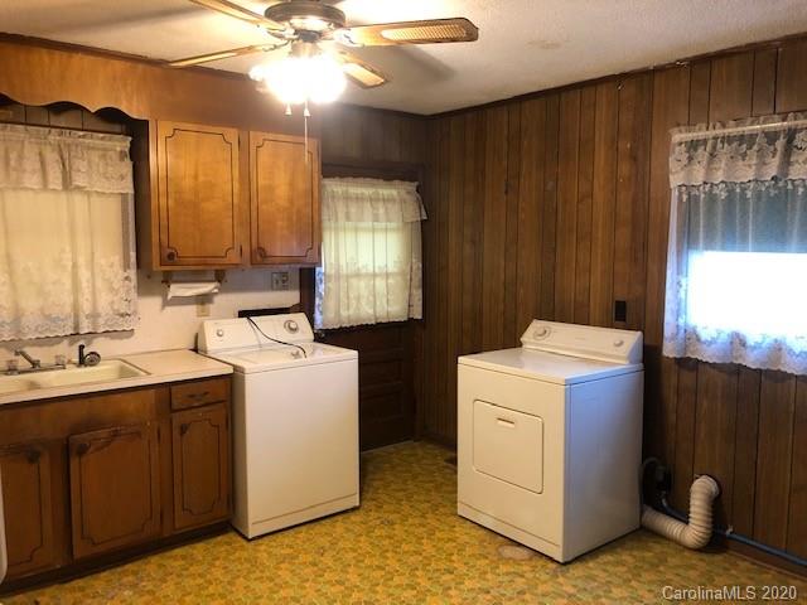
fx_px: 653
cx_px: 404
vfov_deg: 49.7
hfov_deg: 63.4
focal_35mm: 28
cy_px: 302
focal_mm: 3.99
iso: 80
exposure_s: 1/15
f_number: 1.8
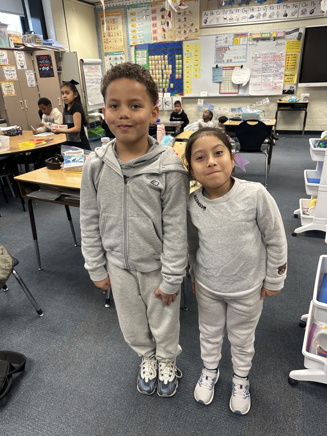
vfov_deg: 71.6
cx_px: 164
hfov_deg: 56.8
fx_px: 302
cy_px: 218
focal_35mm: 24
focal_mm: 6.86
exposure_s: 1/60
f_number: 1.78
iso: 125
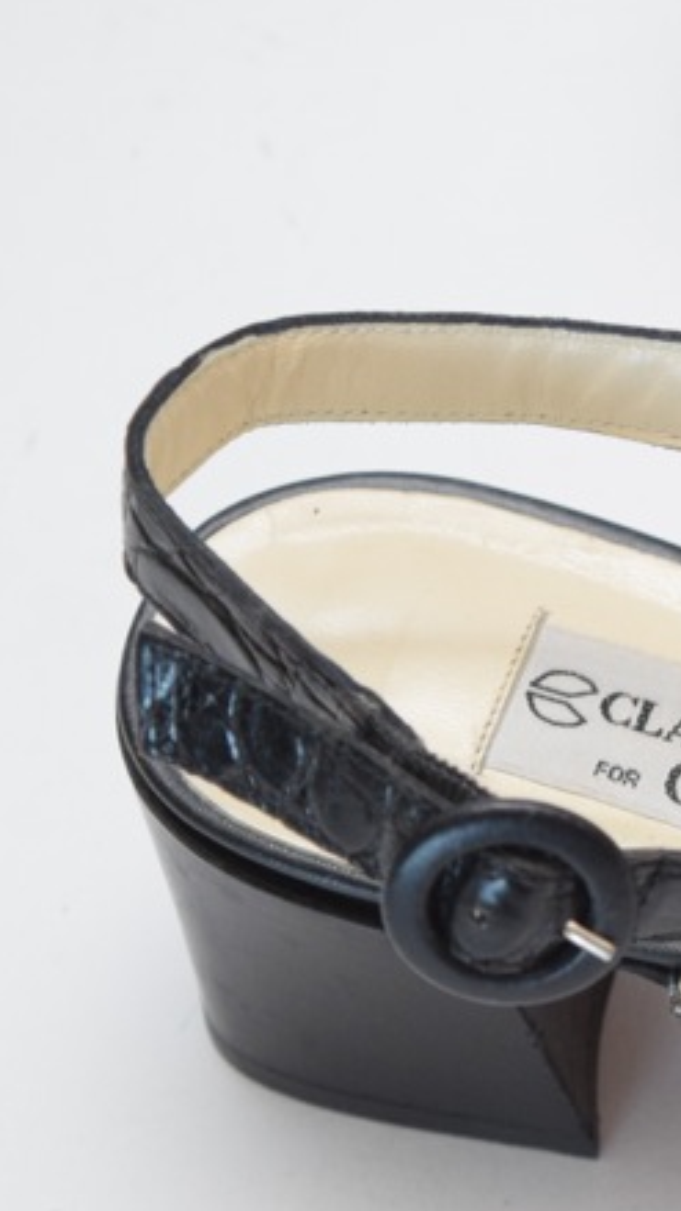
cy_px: 371
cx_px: 1243
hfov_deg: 6.4
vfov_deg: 11.6
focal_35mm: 186
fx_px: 5970
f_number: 5.6
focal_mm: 52
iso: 800
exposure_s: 1/60
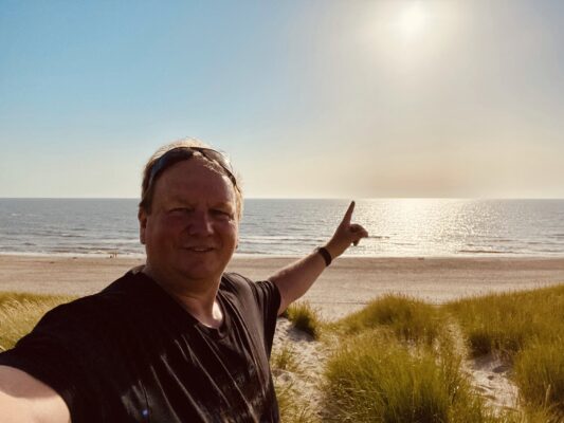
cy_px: 212
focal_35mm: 23
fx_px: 375
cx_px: 282
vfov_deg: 58.9
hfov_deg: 73.9
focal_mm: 2.71
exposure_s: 1/17241
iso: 25
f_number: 2.2
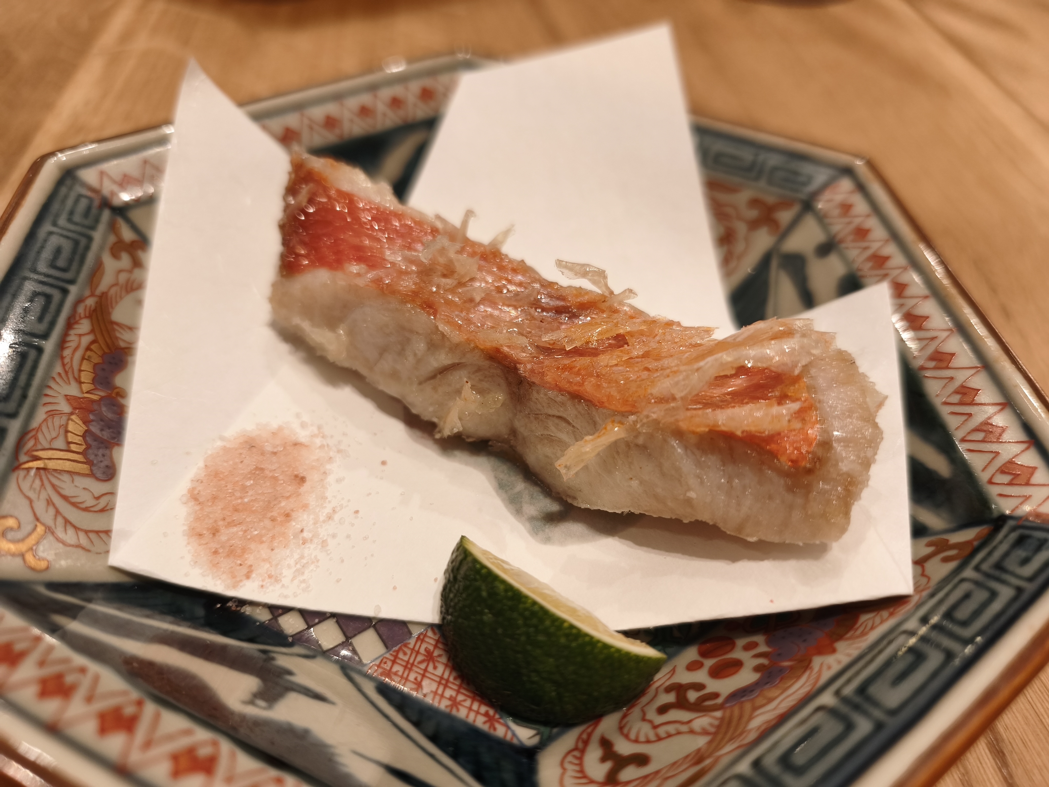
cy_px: 394
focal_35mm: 23
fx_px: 697
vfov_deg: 58.9
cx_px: 524
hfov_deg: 73.9
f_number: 1.62
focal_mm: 6.45
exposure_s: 1/99.9
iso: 250
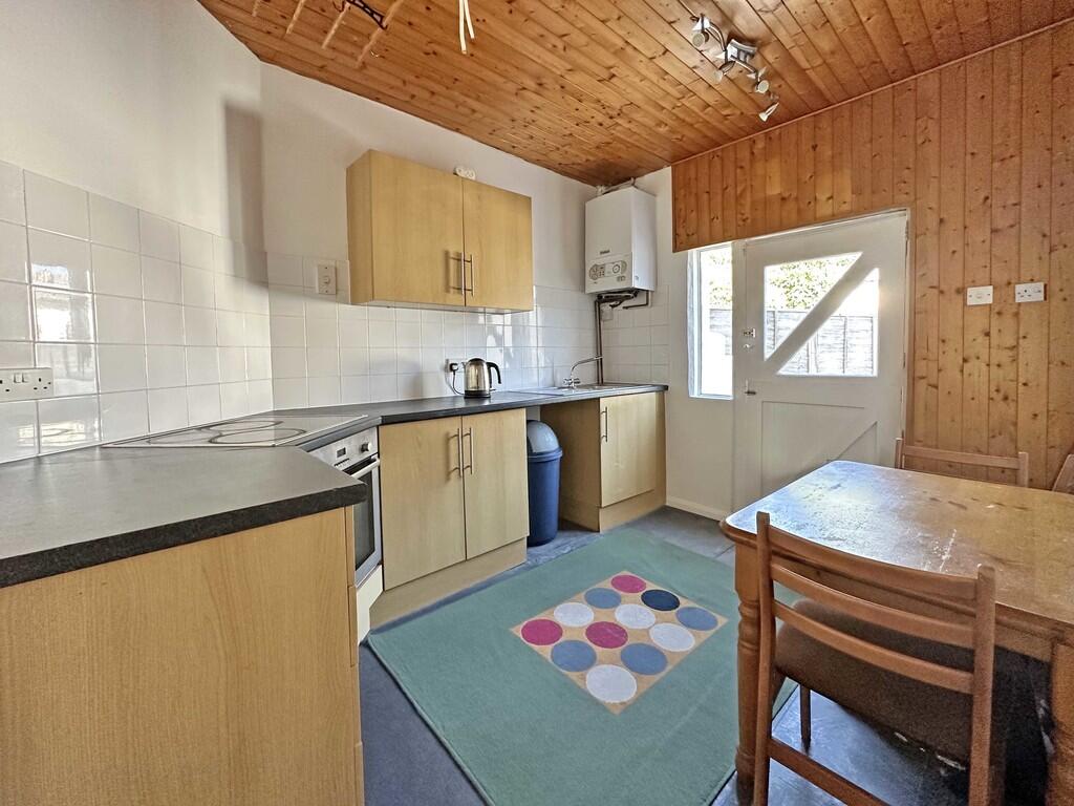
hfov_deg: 102.1
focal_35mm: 14
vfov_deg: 85.7
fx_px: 434
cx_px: 537
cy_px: 403
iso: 250
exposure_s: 1/99
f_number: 2.2
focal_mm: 2.22
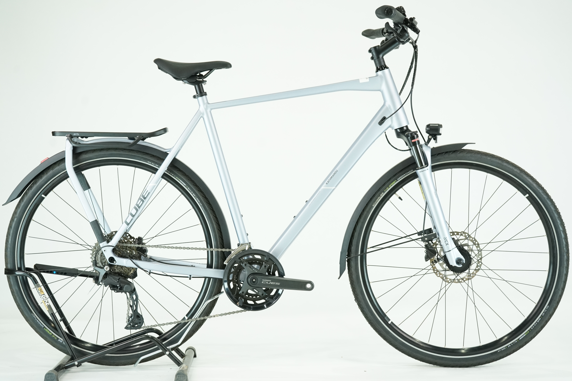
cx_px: 286
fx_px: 906
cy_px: 190
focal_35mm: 57
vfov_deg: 23.8
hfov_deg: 35.1
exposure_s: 1/200
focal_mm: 57
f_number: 5
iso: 2000
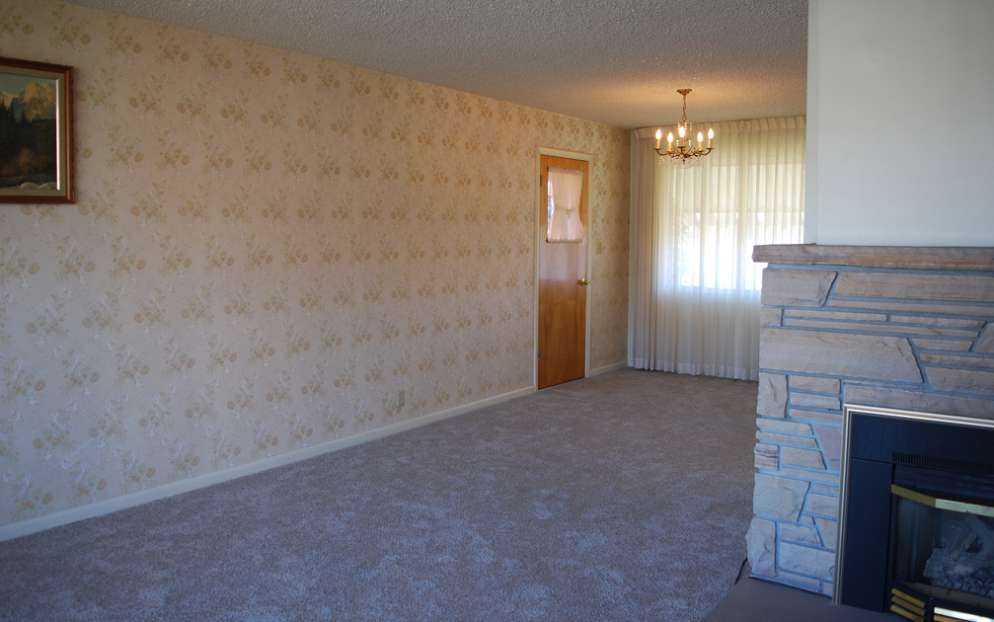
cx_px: 492
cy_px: 299
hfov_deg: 66.5
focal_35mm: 28
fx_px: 759
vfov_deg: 44.6
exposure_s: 1/30
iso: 200
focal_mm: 18
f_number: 3.5
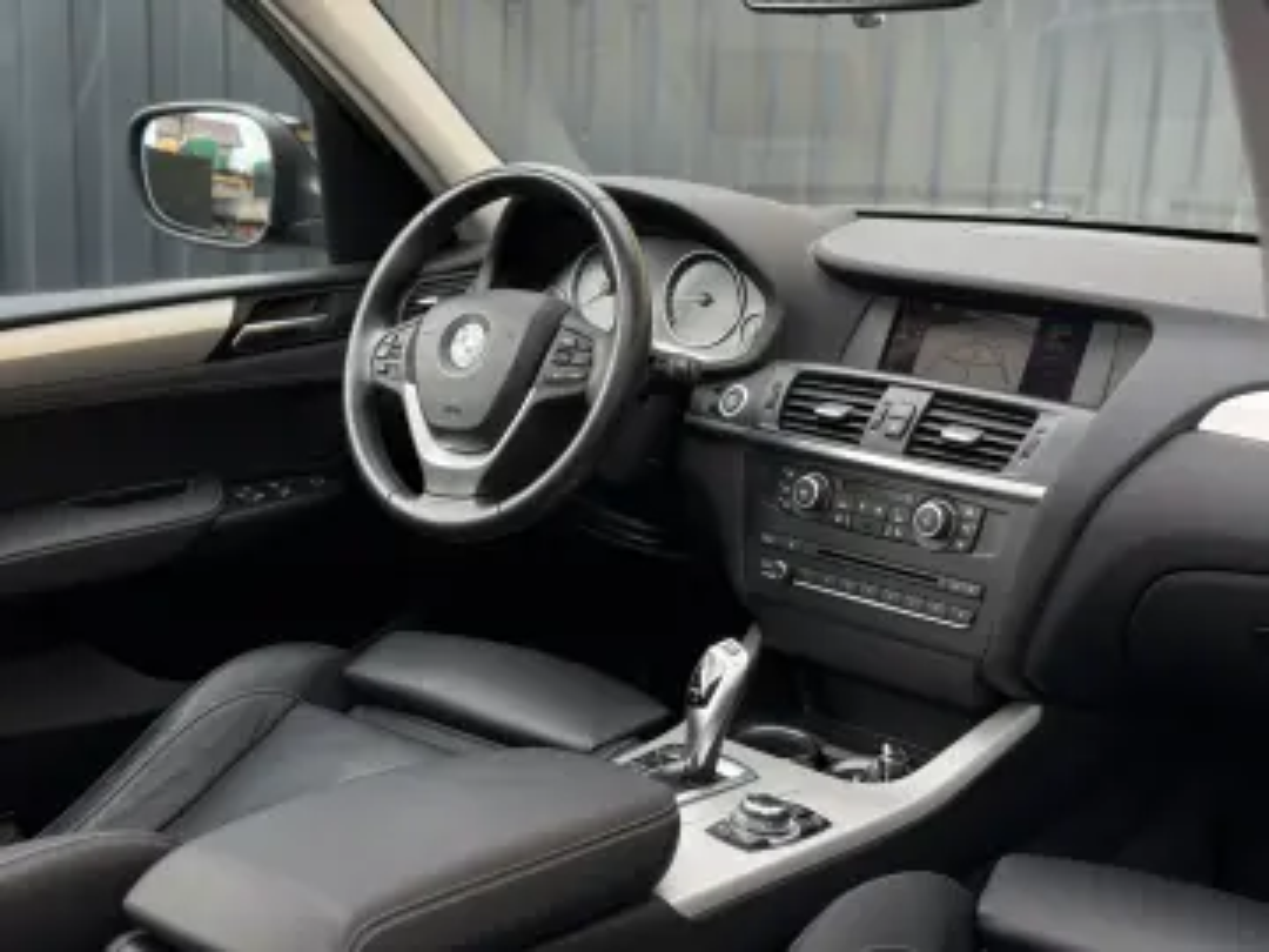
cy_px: 476
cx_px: 634
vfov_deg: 30.3
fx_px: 1760
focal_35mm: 48
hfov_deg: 39.7
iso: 64
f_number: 1.78
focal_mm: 6.76
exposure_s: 1/425
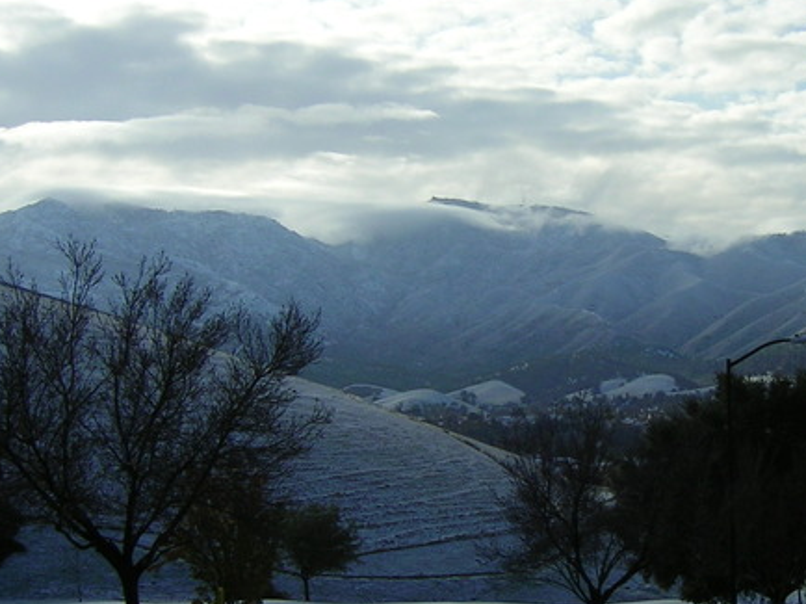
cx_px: 612
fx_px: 1582
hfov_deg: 28.1
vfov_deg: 21.6
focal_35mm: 68
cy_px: 349
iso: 50
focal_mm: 5.6
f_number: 4.8
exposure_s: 1/772
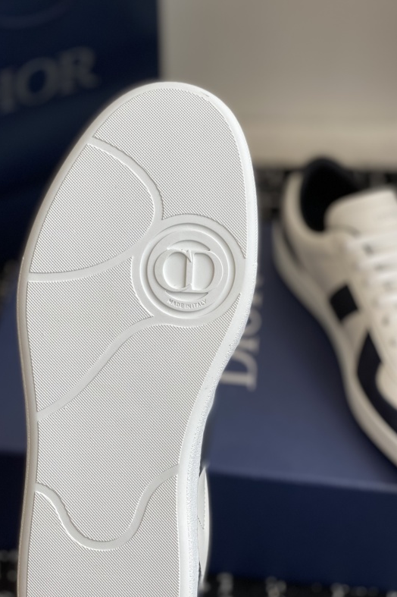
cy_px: 303
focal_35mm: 55
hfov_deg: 24.6
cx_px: 200
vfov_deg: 36.3
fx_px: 911
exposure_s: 1/294
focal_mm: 6
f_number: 2
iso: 20
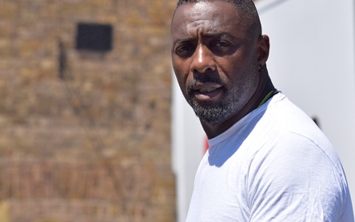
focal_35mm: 250
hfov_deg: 8.4
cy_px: 71
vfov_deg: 5.3
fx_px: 2419
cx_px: 178
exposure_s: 1/1000
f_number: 8
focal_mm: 120
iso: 200
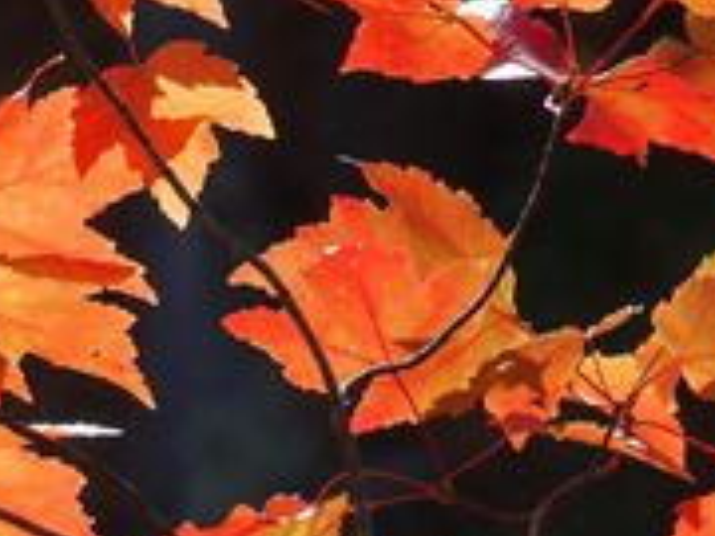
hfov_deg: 2.6
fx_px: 15512
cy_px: 635
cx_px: 79
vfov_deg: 2.0
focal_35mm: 751
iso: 100
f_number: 3.5
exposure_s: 1/640
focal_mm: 64.3
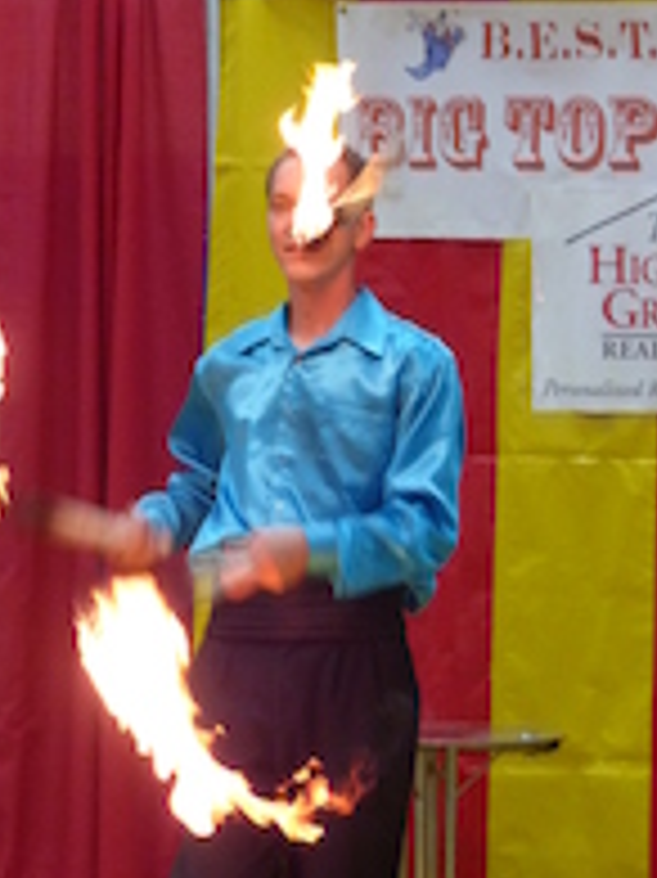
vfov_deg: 10.3
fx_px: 4889
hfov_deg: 7.7
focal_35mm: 193
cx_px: 396
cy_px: 437
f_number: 2.8
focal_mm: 16.9
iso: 400
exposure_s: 1/40
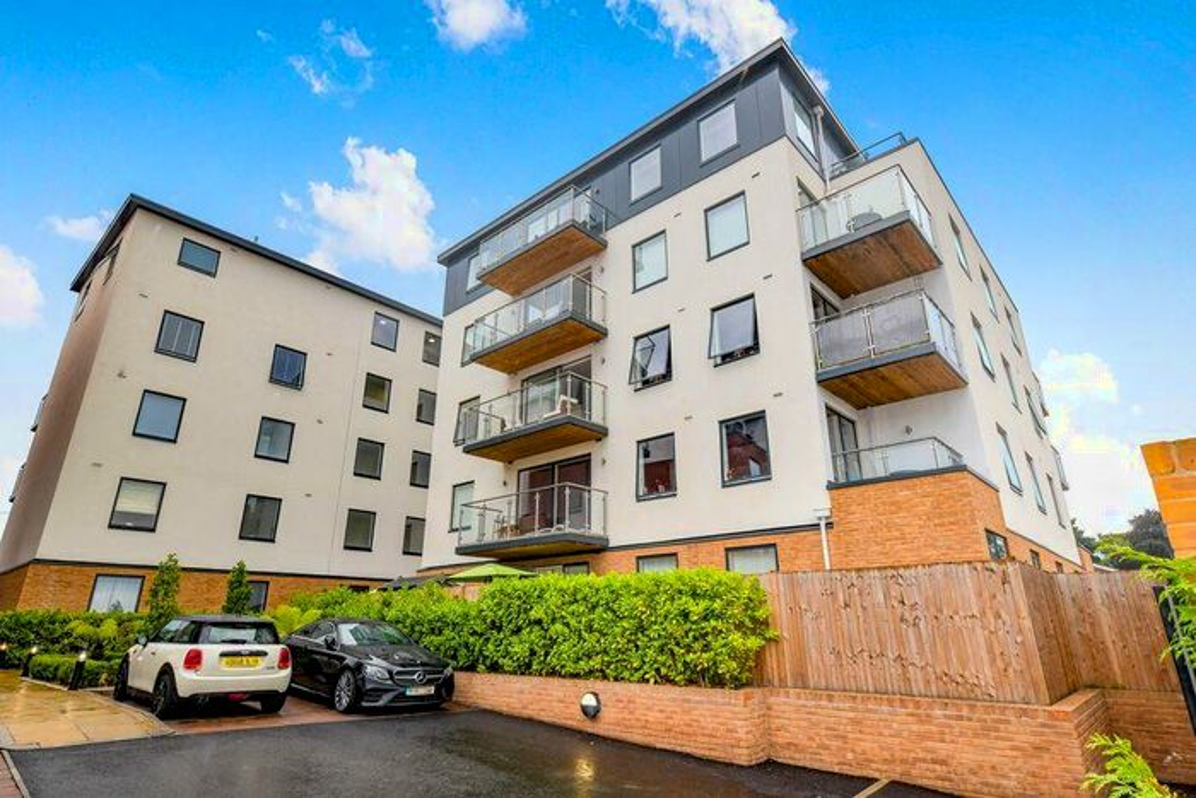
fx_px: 598
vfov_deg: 67.4
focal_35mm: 18
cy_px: 399
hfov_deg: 90.0
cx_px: 598
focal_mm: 18
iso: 1000
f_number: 13
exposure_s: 1/60
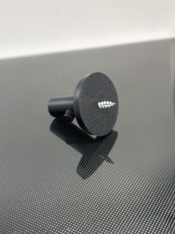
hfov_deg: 28.0
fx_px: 351
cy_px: 117
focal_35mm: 52
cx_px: 88
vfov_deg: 36.8
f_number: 1.6
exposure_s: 1/86
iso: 50
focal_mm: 5.96
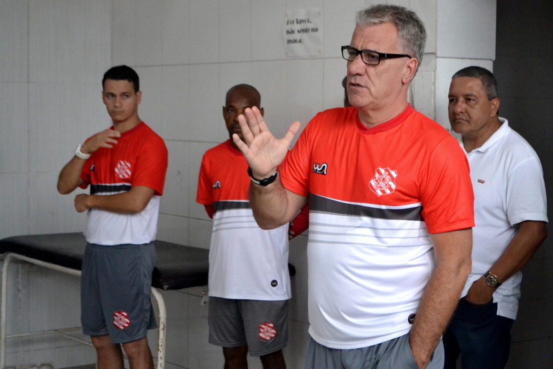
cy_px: 184
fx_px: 921
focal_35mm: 60
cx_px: 276
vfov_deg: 22.6
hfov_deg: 33.4
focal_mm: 40
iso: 3200
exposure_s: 1/250
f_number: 5.3
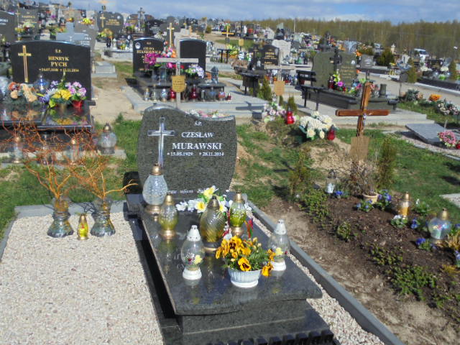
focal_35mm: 34
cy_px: 172
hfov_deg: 54.0
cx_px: 230
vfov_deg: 41.8
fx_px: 452
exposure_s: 1/125
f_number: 12.5
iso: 100
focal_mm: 6.1
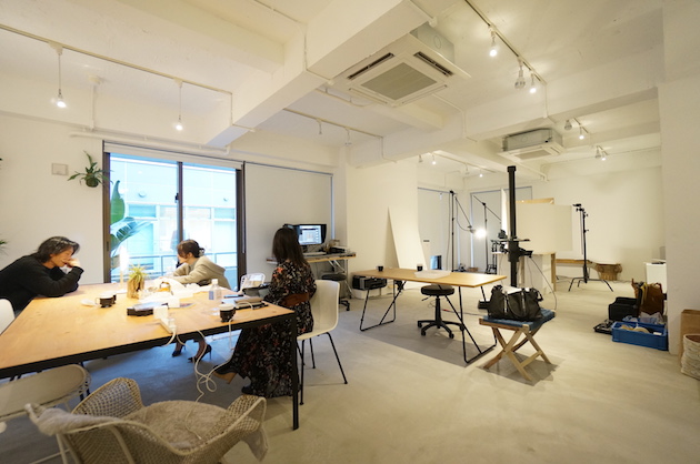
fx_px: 291
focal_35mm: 15
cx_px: 350
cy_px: 232
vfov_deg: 77.1
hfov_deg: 100.5
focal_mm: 10
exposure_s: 1/60
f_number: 4
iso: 1600
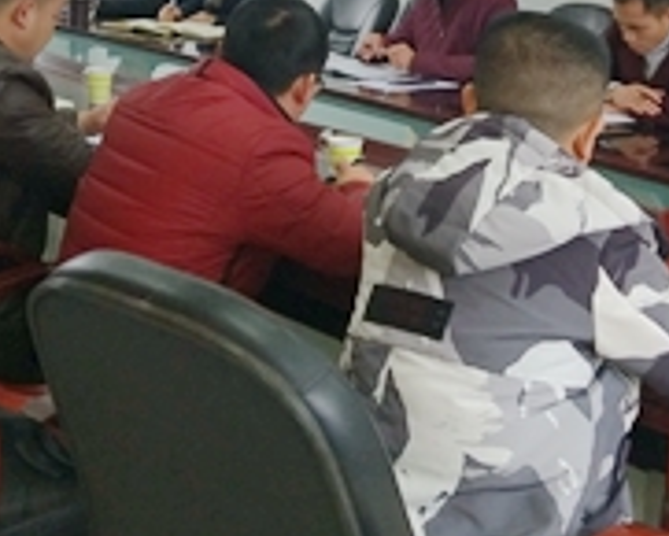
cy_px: 43
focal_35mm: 81
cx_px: 414
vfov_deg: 18.6
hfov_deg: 23.5
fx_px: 1605
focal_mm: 3.95
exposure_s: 1/100
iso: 66
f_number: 1.8
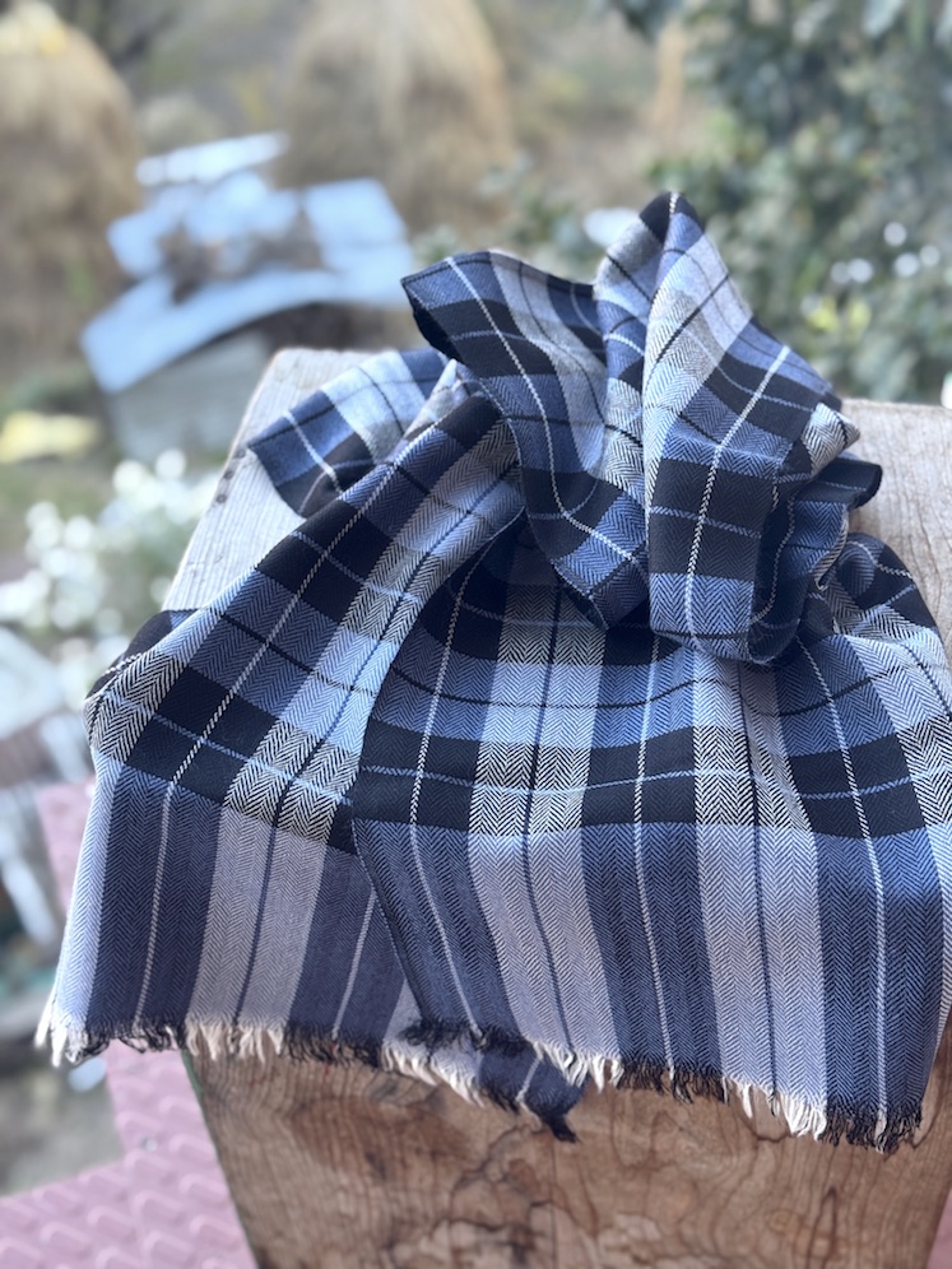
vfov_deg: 39.7
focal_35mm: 48
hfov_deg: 30.3
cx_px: 476
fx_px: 1760
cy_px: 634
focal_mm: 6.76
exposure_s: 1/137
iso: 64
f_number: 1.78
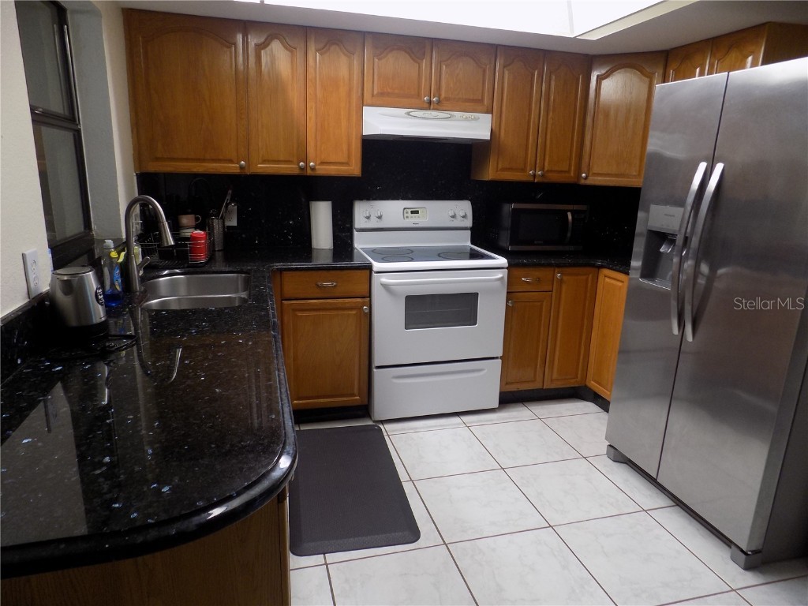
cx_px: 404
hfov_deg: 73.9
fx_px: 537
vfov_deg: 58.9
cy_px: 303
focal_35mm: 23
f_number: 3.1
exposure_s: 1/30
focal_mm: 4
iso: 125
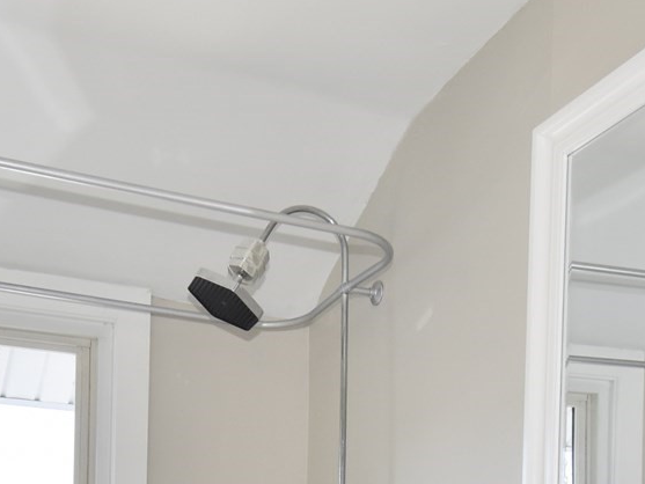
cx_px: 229
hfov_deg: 35.9
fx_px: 988
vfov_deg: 24.2
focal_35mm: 53
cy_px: 626
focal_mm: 10
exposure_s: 1/125
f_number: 5.6
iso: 400
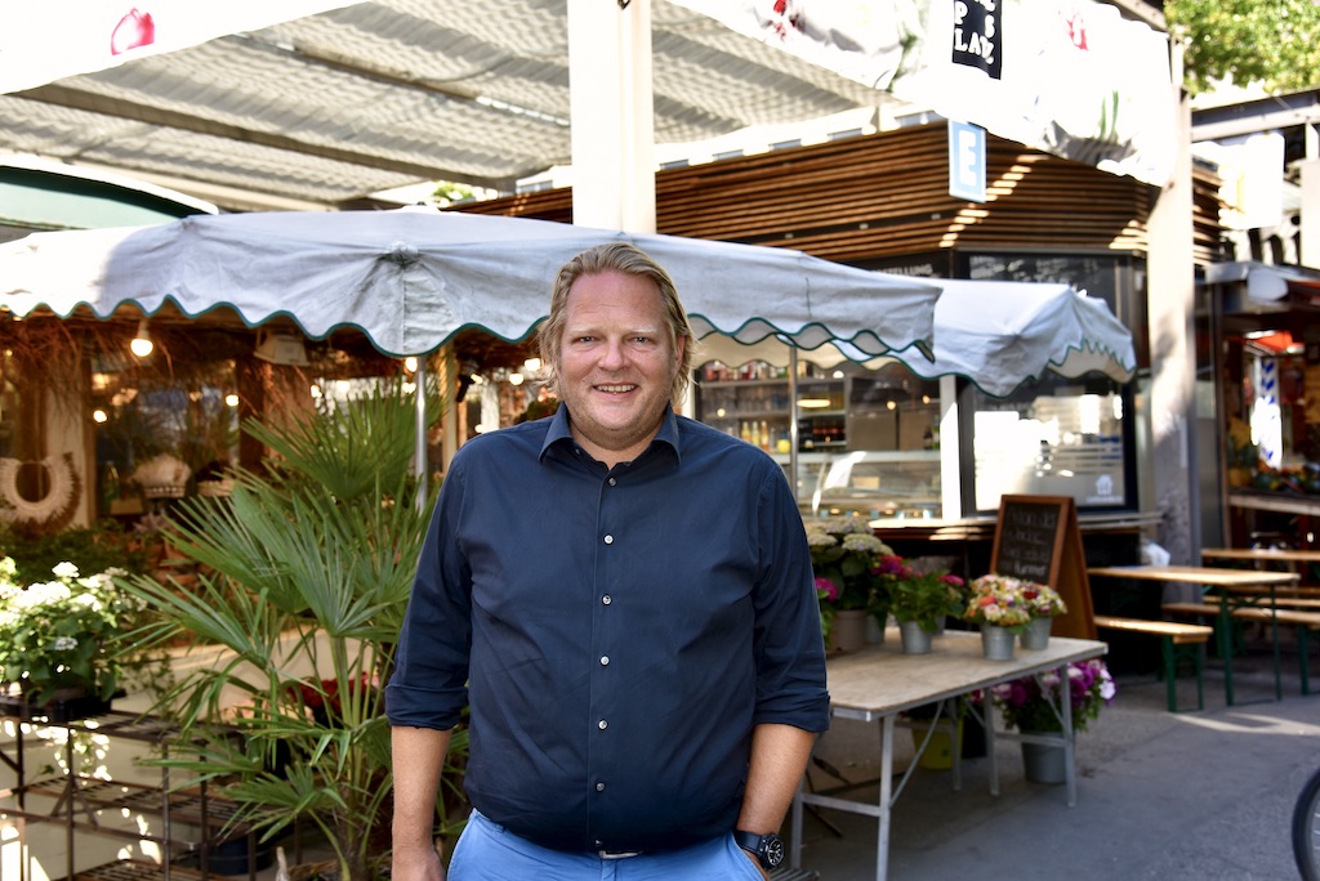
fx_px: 1614
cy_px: 440
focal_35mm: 44
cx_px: 660
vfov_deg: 30.6
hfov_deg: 44.5
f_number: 5.6
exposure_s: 1/125
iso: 250
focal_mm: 44
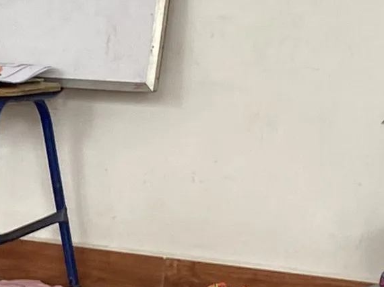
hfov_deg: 9.9
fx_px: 2040
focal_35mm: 184
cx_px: -391
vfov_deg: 8.0
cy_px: 343
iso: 64
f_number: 1.8
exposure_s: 1/121
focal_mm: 4.25
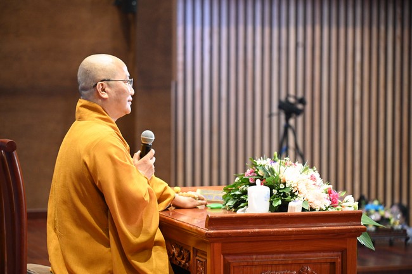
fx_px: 1372
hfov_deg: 17.1
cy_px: 137
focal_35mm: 120
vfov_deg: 11.4
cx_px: 206
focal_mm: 120
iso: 6400
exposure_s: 1/125
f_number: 4
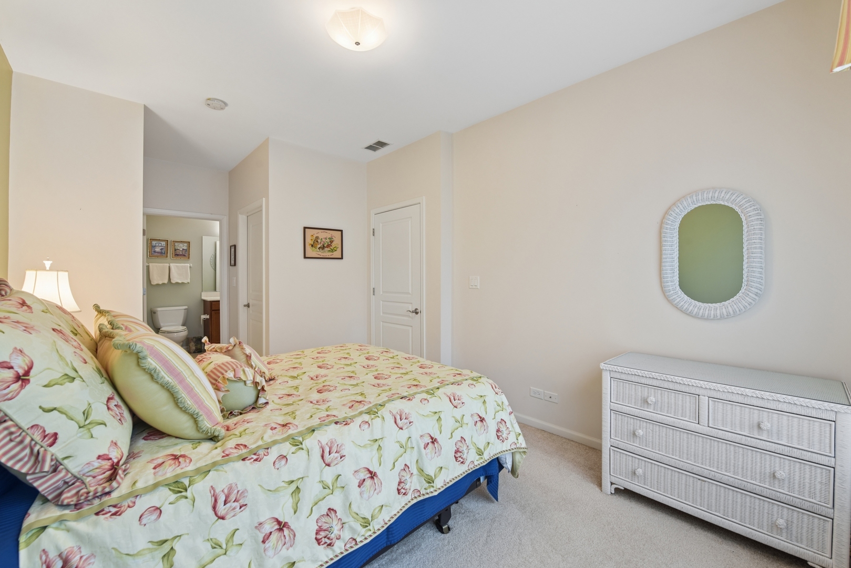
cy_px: 284
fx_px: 331
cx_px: 426
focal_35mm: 14
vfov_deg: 81.2
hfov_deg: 104.2
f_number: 8
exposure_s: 1/20
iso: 400
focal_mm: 14
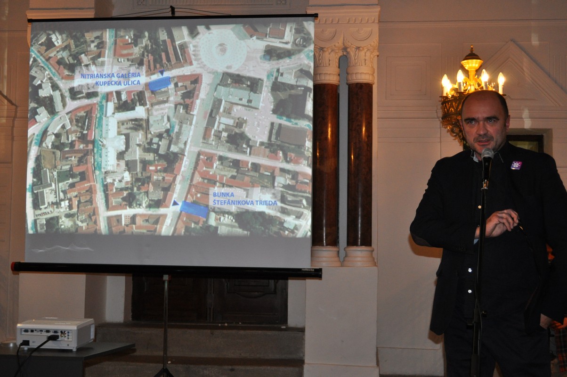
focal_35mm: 51
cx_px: 284
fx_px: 802
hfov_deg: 38.9
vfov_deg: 26.4
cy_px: 188
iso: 800
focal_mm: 34
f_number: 5
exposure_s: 1/60
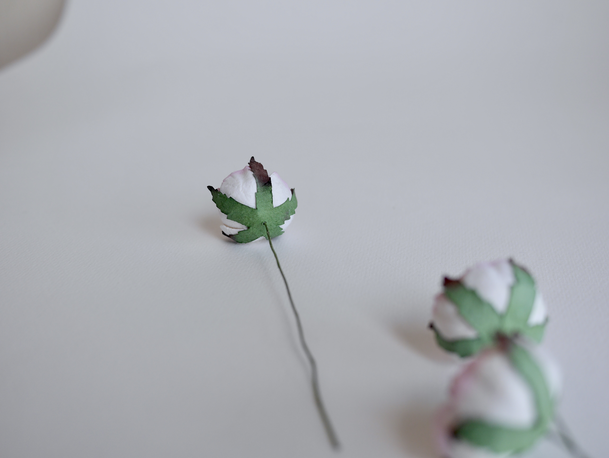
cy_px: 229
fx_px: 704
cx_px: 304
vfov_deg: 36.0
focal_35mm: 40
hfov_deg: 46.8
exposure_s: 1/200
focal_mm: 20
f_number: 2.5
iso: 200
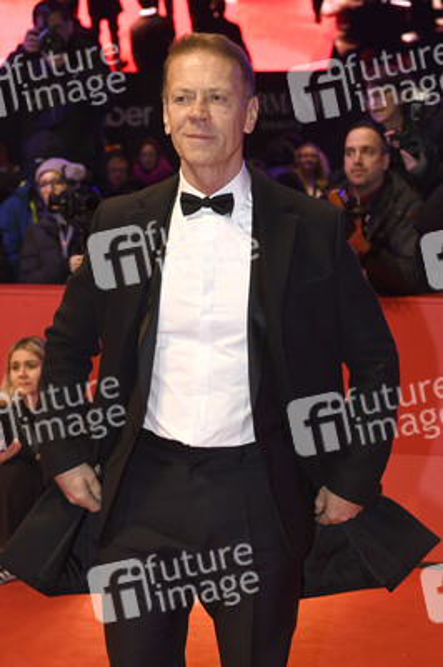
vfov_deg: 28.9
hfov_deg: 19.4
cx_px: 222
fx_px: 1294
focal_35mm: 70
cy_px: 334
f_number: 5.6
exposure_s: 1/200
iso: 1250
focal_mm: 70
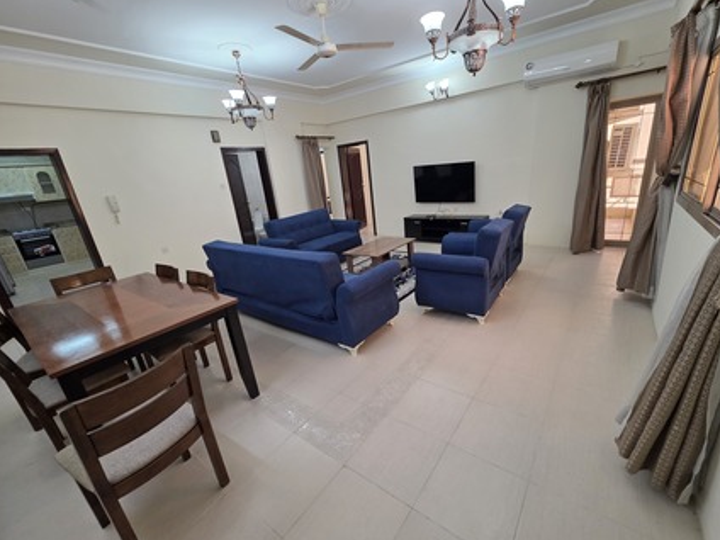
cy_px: 274
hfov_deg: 102.0
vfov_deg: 85.7
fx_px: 291
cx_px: 374
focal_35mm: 14
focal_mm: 2.2
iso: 160
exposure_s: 1/100
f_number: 1.9
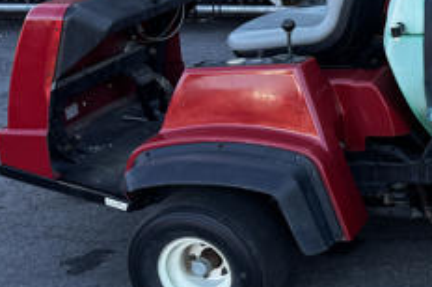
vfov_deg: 19.3
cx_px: 559
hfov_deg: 25.3
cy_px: 32
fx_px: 827
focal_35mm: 69
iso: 80
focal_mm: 6.76
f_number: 1.78
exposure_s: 1/390
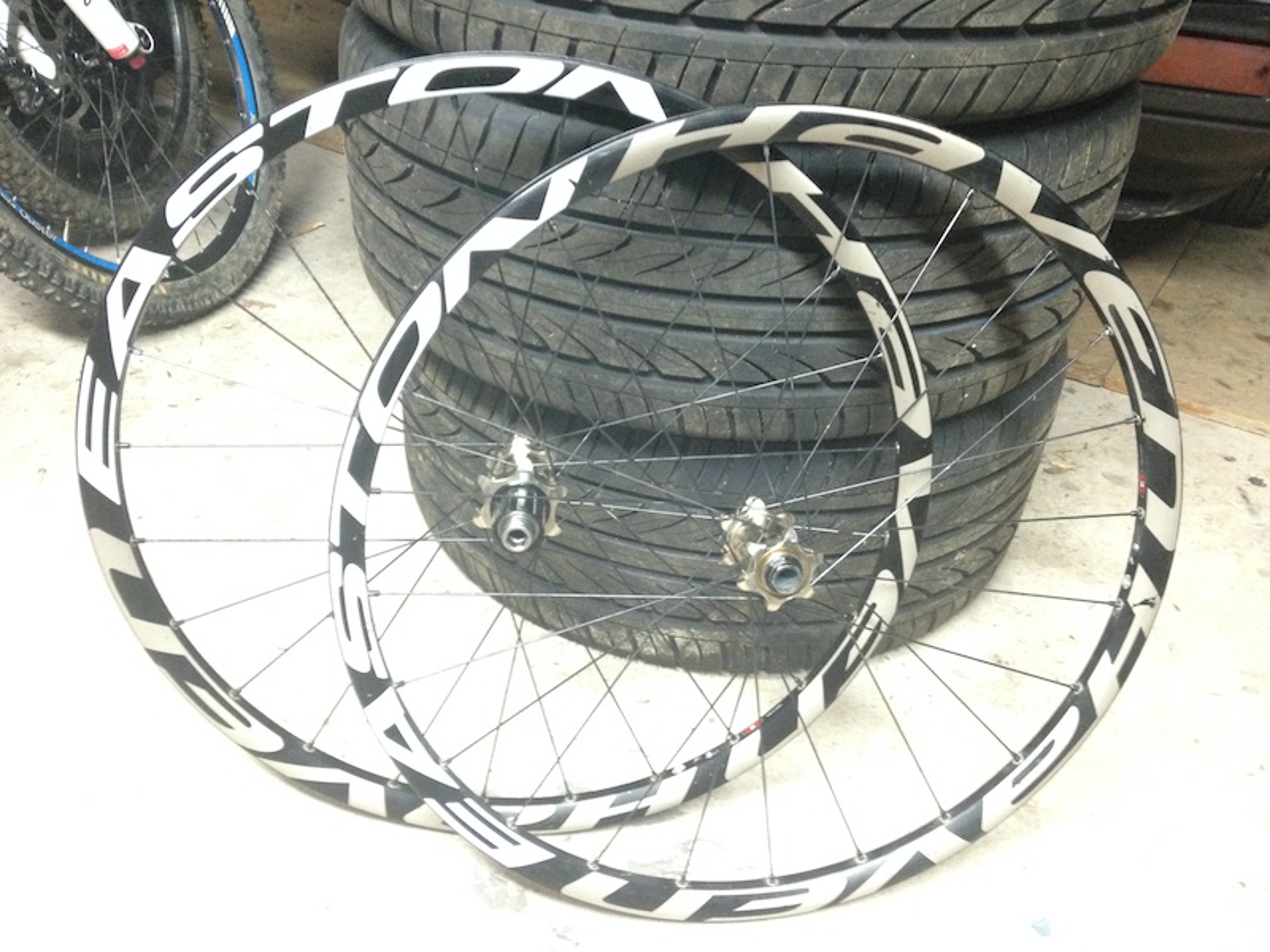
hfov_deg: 55.4
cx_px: 635
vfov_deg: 42.9
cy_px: 476
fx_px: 1211
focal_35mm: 33
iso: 400
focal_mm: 4.12
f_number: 2.4
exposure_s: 1/17
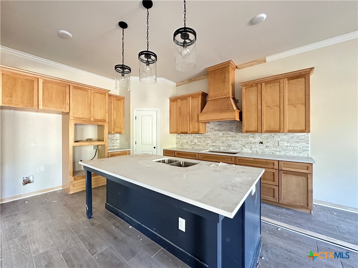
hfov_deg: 102.1
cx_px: 179
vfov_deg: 85.7
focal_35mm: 14
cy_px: 134
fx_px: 145
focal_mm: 2.22
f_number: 2.2
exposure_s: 1/60
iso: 1000
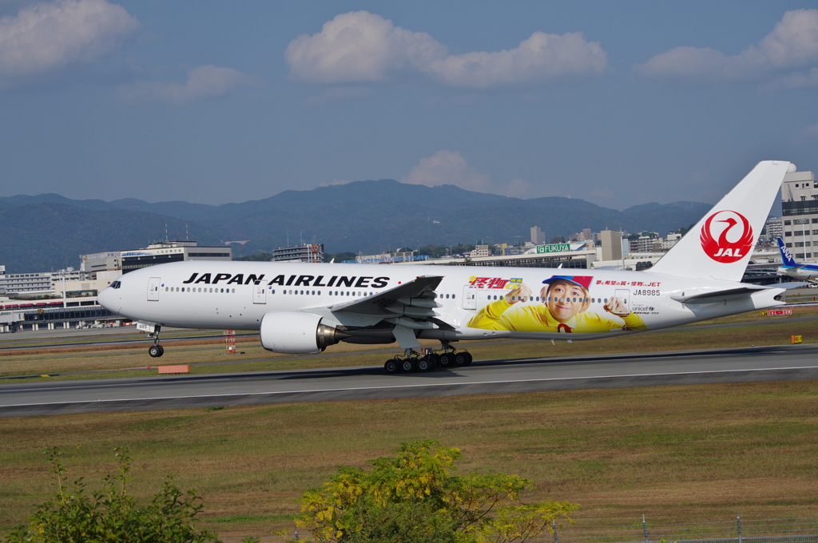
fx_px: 2383
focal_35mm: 105
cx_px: 409
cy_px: 272
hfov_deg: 19.5
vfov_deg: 13.0
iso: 200
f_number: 7.1
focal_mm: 70
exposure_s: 1/1600
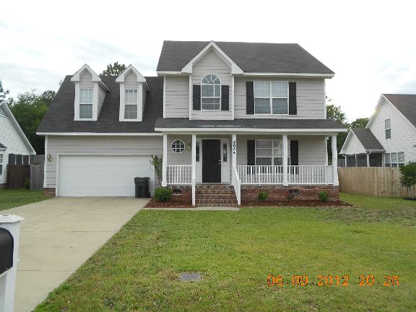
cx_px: 208
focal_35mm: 29
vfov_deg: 48.2
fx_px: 349
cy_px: 156
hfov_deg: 61.7
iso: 80
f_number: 3.4
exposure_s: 1/100
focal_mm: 5.1
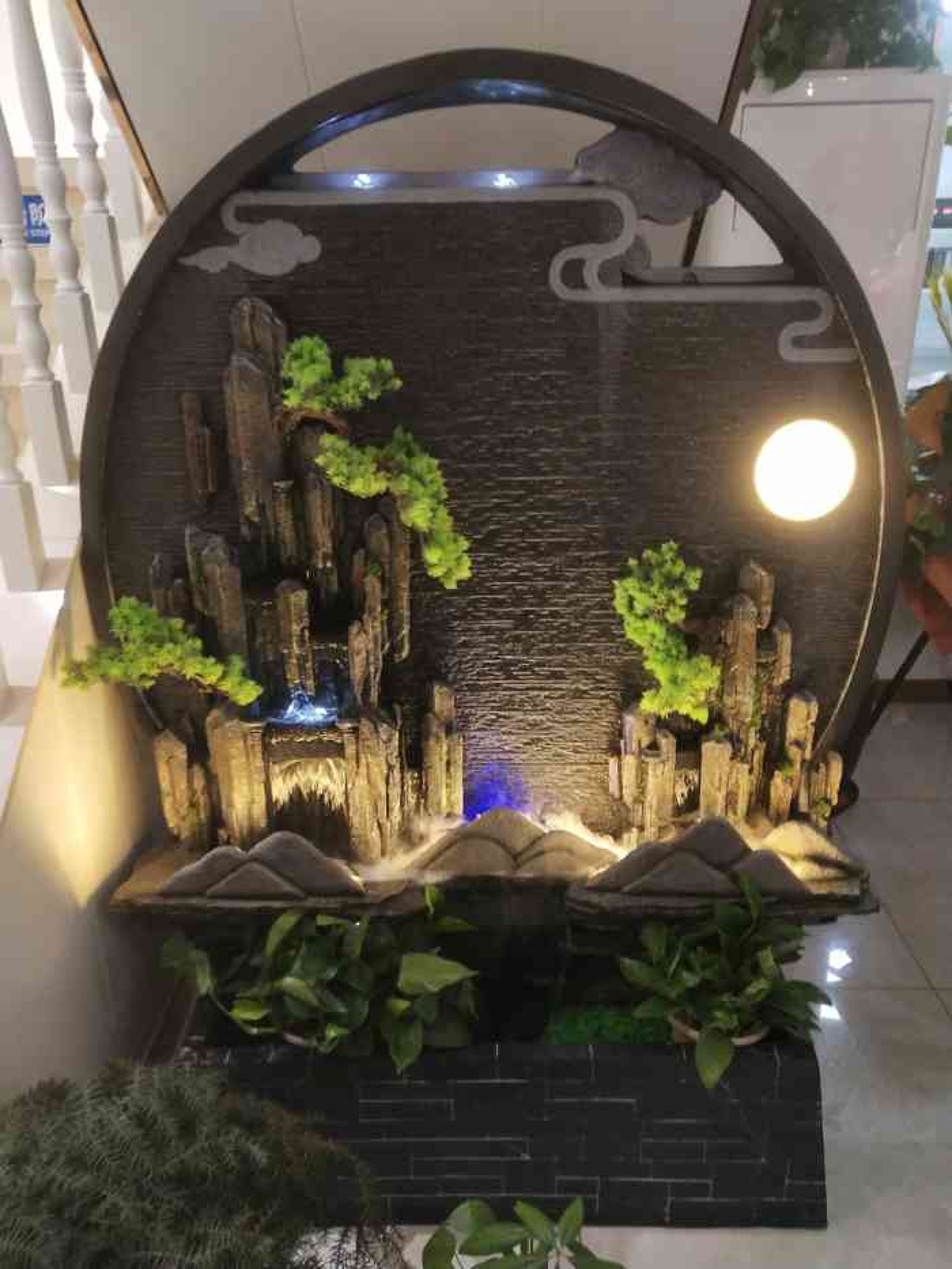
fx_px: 1100
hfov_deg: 46.8
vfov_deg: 60.0
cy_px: 634
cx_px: 476
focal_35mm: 30
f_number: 1.8
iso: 342
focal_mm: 3.95
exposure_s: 1/33.3
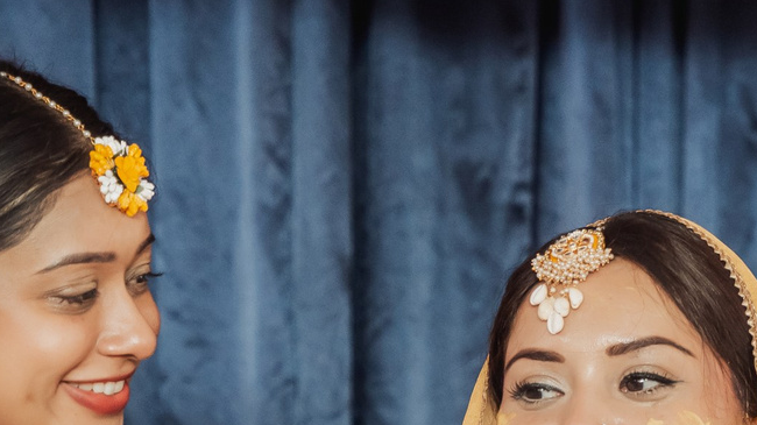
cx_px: 658
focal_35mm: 289
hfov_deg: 7.5
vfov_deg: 4.2
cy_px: 695
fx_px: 5799
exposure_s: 1/200
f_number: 2.8
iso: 1250
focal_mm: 70
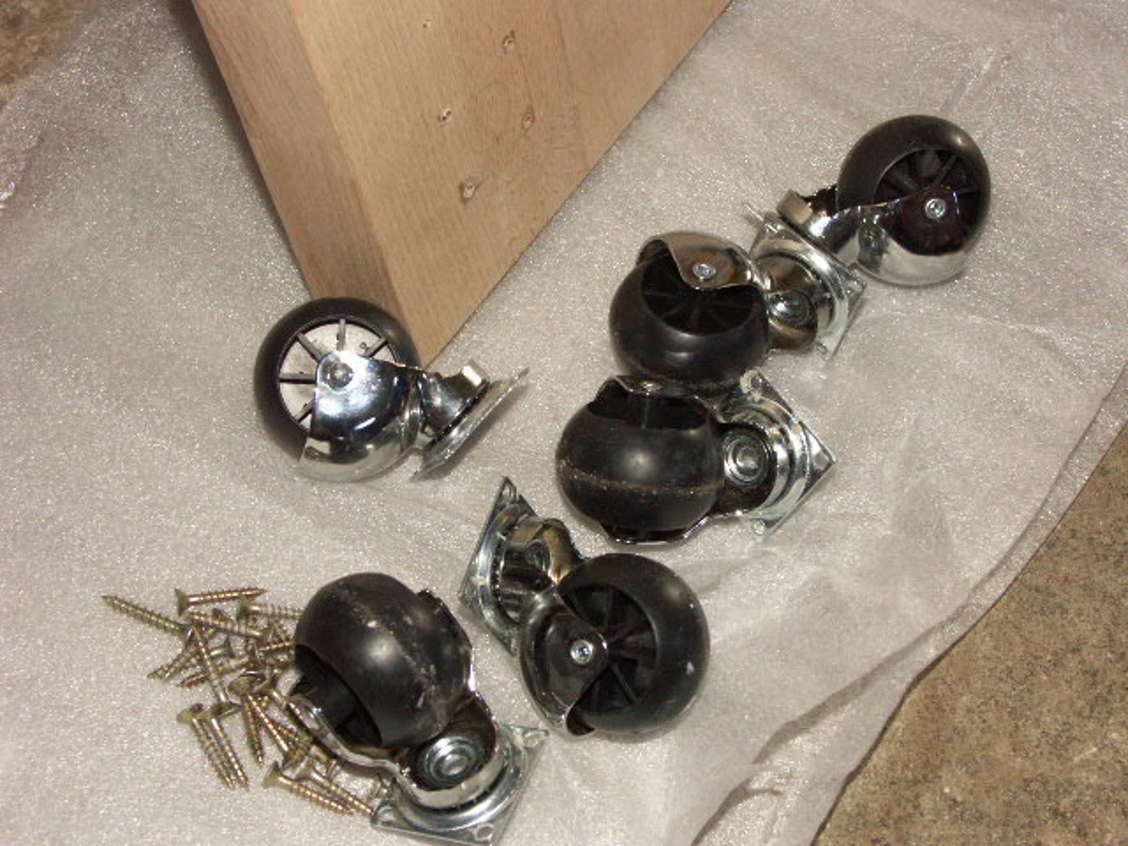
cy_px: 423
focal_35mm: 48
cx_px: 564
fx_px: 1564
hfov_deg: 39.7
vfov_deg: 30.3
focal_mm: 12.47
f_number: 4
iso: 200
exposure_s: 1/50
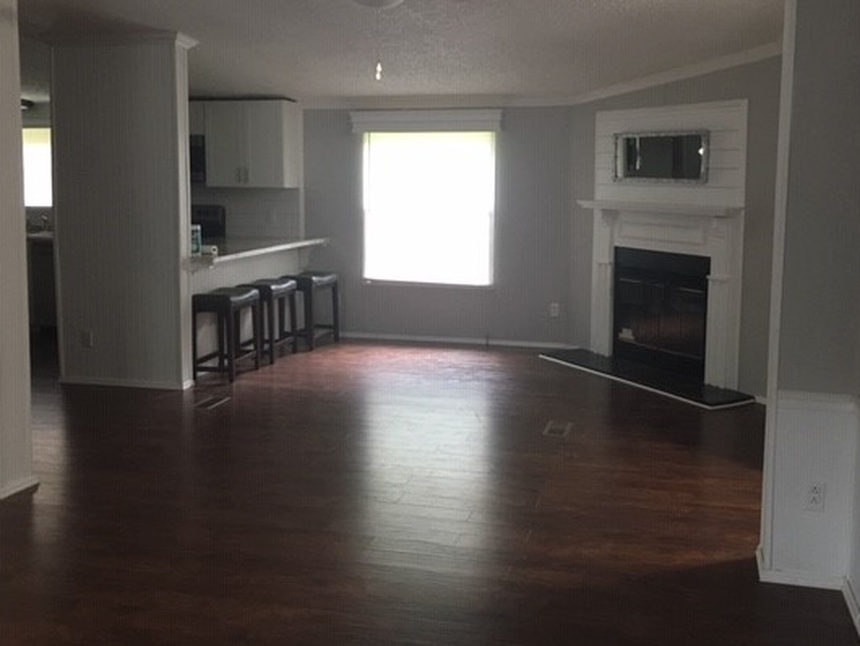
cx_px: 464
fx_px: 870
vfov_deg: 40.6
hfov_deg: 52.5
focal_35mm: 35
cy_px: 261
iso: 200
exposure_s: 1/17
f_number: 2.2
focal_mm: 4.15
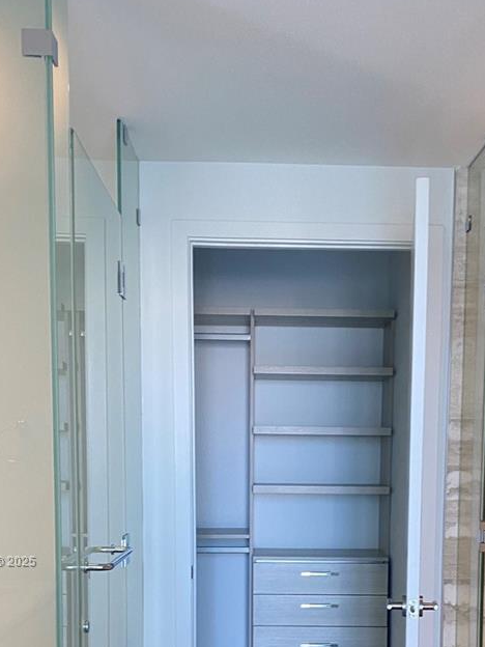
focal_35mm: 50
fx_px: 934
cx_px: 312
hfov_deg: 29.0
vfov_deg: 36.2
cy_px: 562
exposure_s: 1/79
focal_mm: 4.25
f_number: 1.8
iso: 125
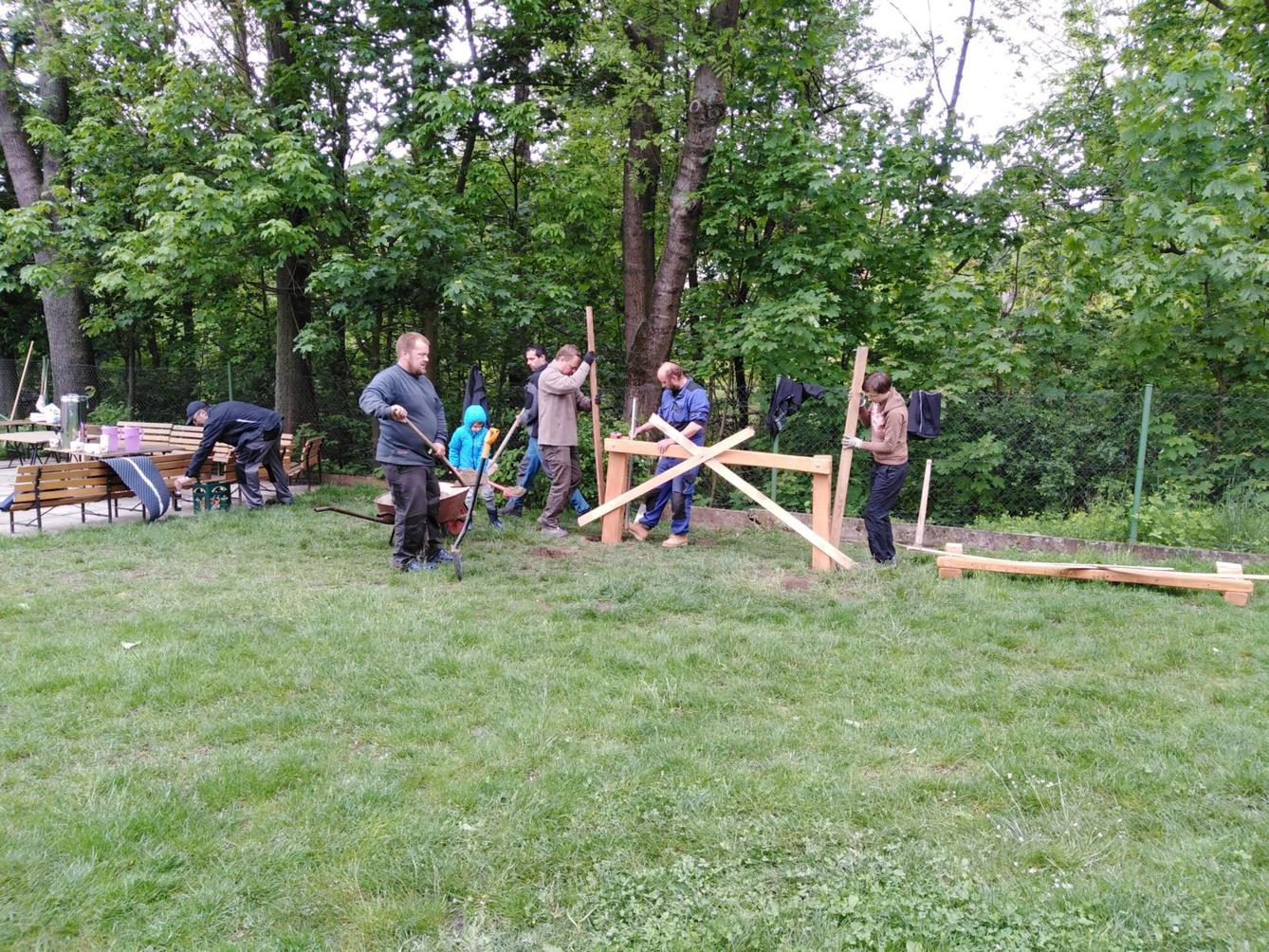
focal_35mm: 26
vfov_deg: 53.1
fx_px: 953
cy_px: 476
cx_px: 634
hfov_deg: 67.3
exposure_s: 1/120
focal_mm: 3.46
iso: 115
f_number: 2.2
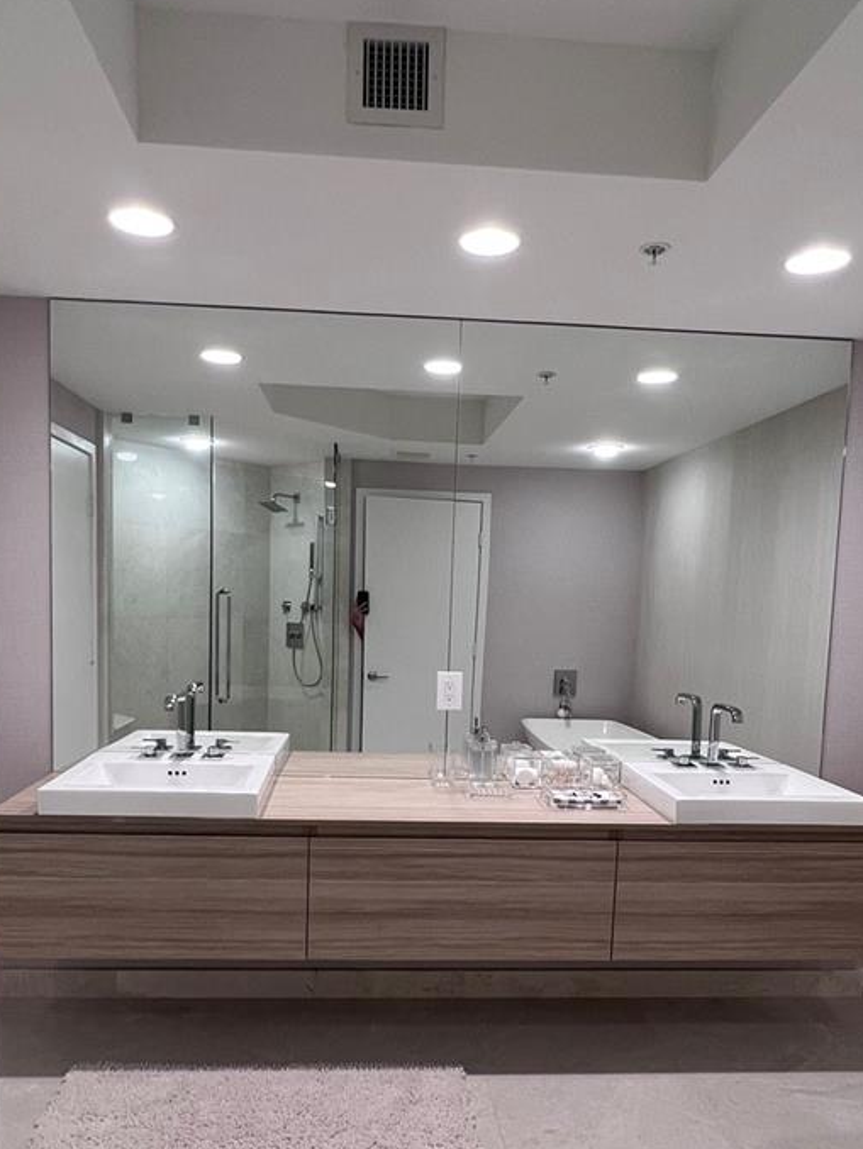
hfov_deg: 58.9
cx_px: 414
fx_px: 764
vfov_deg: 73.4
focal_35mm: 23
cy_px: 666
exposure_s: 1/120
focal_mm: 1.57
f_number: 1.8
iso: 200
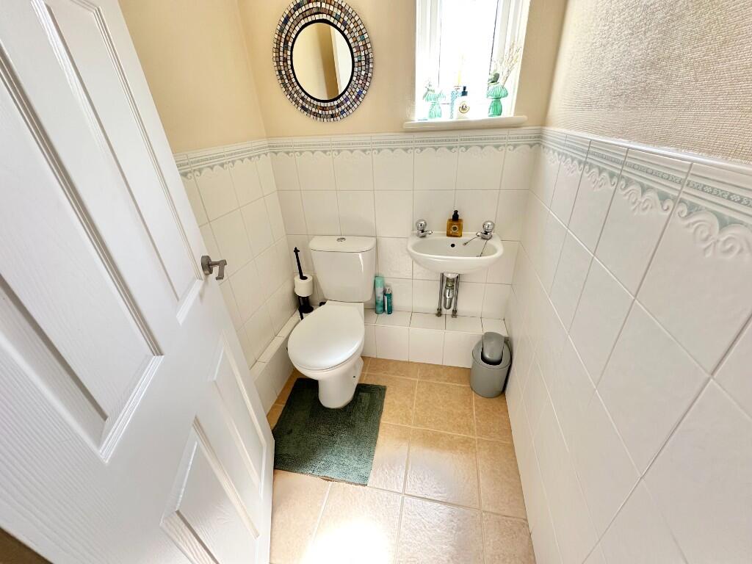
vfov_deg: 85.7
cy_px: 282
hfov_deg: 102.1
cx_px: 376
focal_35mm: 14
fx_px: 304
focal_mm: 2.22
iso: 160
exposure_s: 1/99
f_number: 2.2
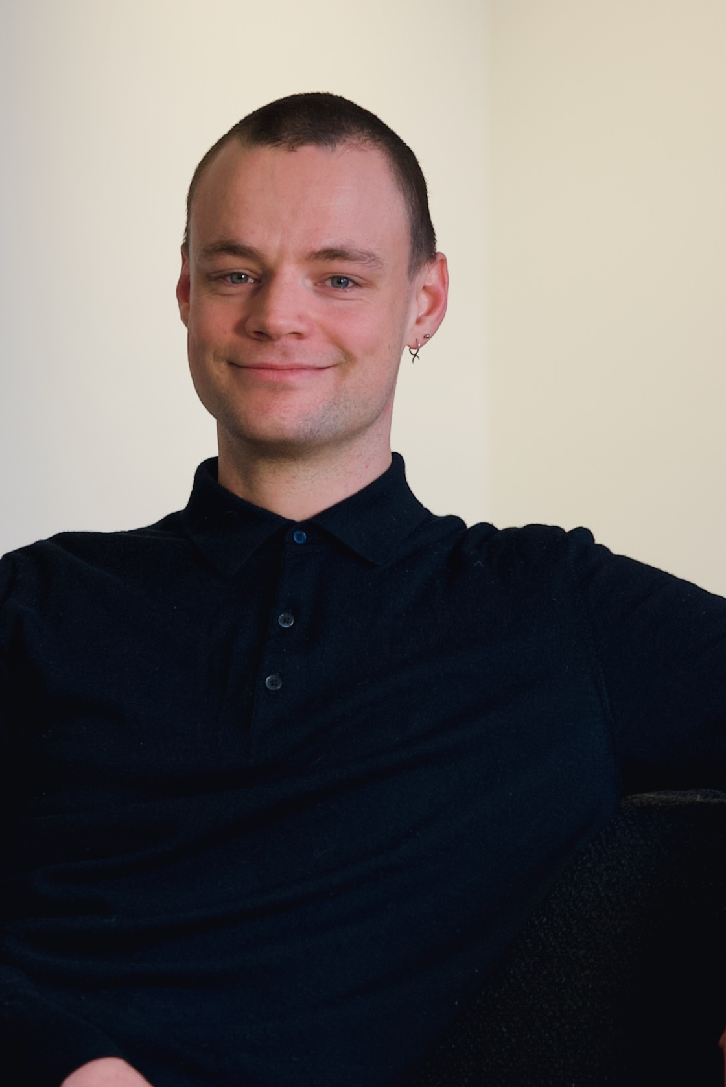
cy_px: 591
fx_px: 2477
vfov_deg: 24.7
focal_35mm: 82
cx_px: 305
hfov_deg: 16.7
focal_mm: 70
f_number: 2.8
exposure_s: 1/160
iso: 320
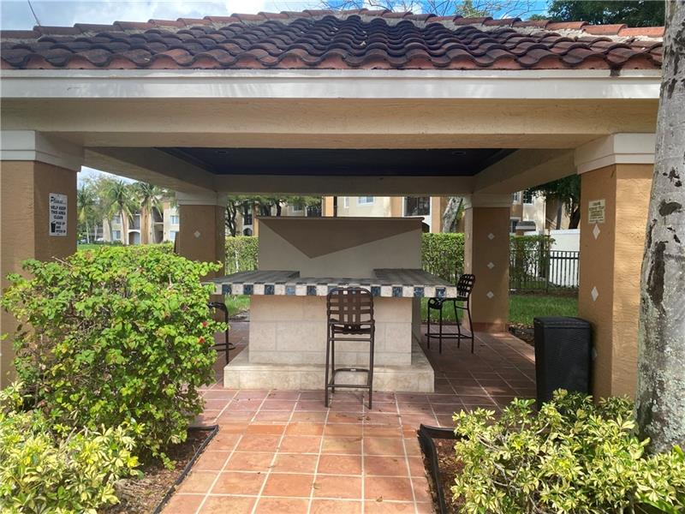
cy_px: 257
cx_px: 342
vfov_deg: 53.1
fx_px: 515
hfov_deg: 67.3
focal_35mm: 26
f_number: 1.8
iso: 32
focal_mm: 4.25
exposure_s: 1/788
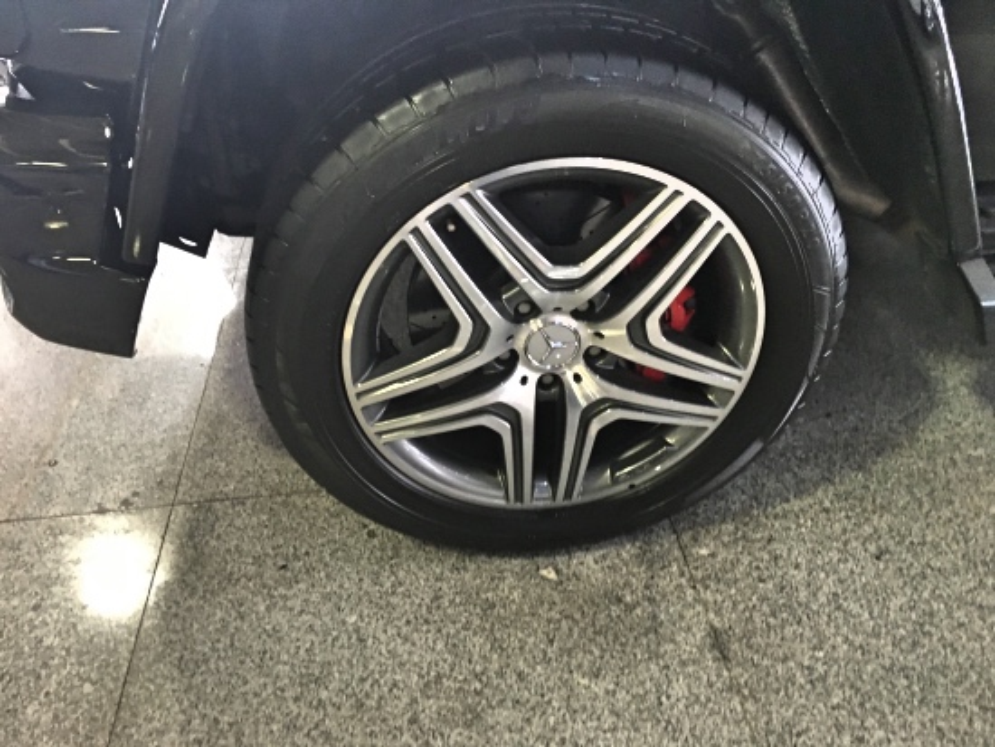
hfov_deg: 61.6
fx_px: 834
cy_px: 374
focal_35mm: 29
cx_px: 498
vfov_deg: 48.3
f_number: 2.2
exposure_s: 1/20
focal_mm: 4.15
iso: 200
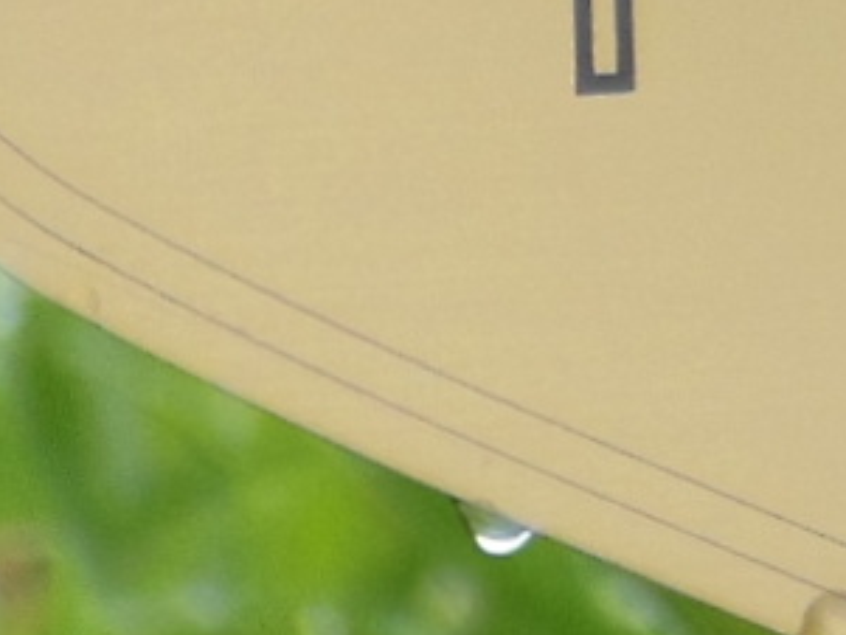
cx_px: 2085
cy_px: -1321
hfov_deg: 1.1
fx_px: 46063
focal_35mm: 1884
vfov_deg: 0.8
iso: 125
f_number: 5.8
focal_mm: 45
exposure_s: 1/200
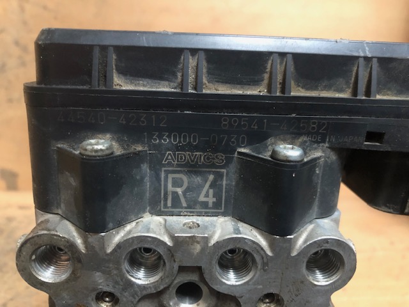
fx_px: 331
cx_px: 204
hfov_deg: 63.4
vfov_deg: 49.7
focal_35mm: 28
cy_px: 154
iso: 125
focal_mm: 4
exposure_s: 1/4
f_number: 1.8
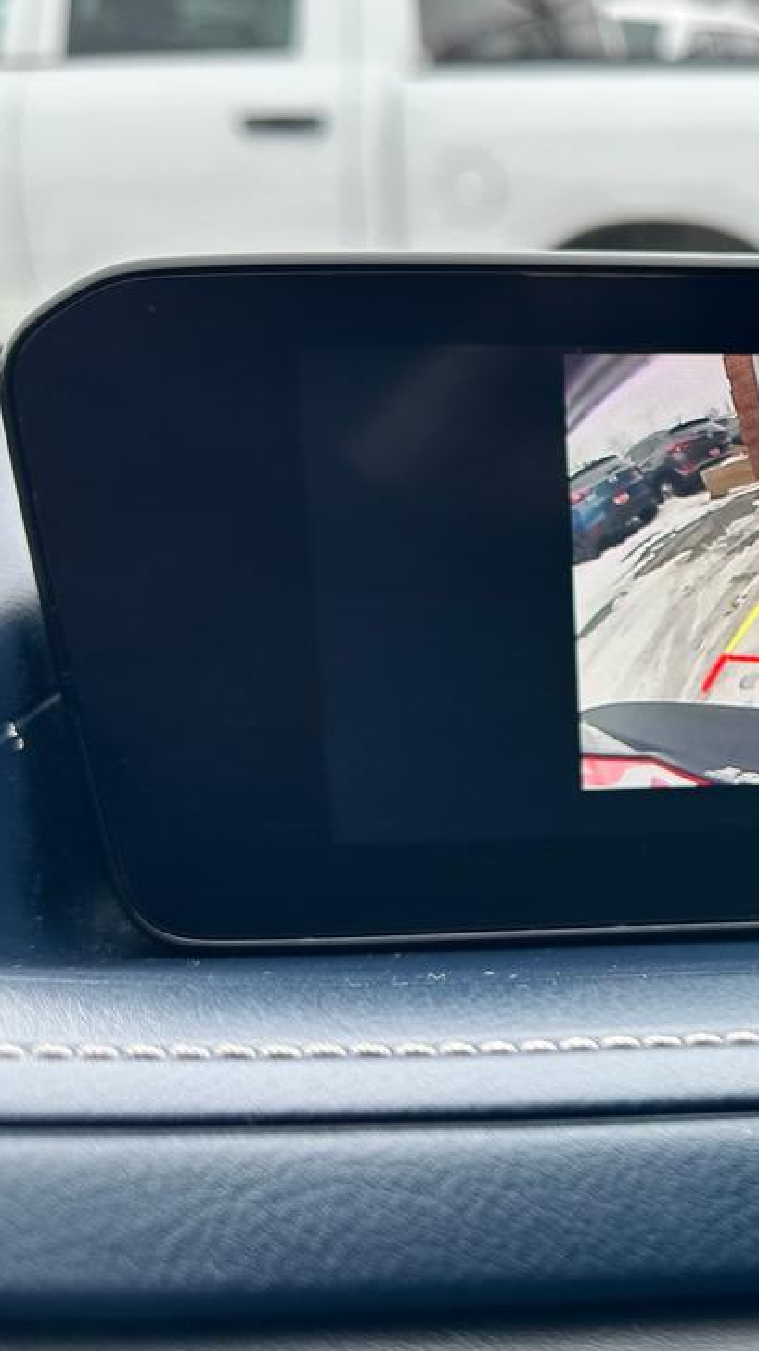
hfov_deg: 23.0
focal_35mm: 46
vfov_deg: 44.6
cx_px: 987
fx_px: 1647
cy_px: 651
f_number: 1.78
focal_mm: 6.86
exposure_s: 1/130
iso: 64
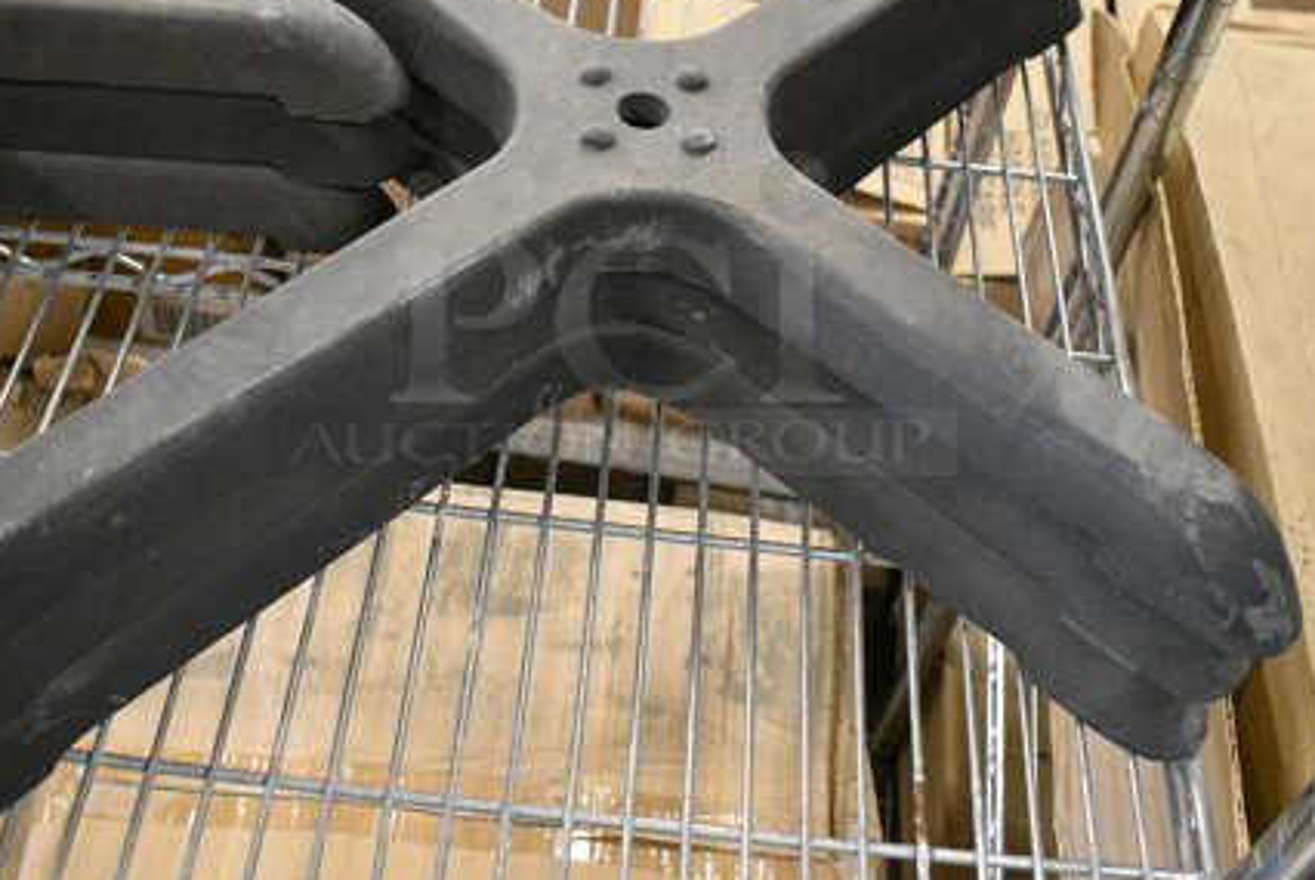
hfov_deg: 45.4
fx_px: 1572
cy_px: 312
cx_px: 614
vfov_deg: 31.1
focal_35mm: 43
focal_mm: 20
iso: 5600
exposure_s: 1/125
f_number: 3.8
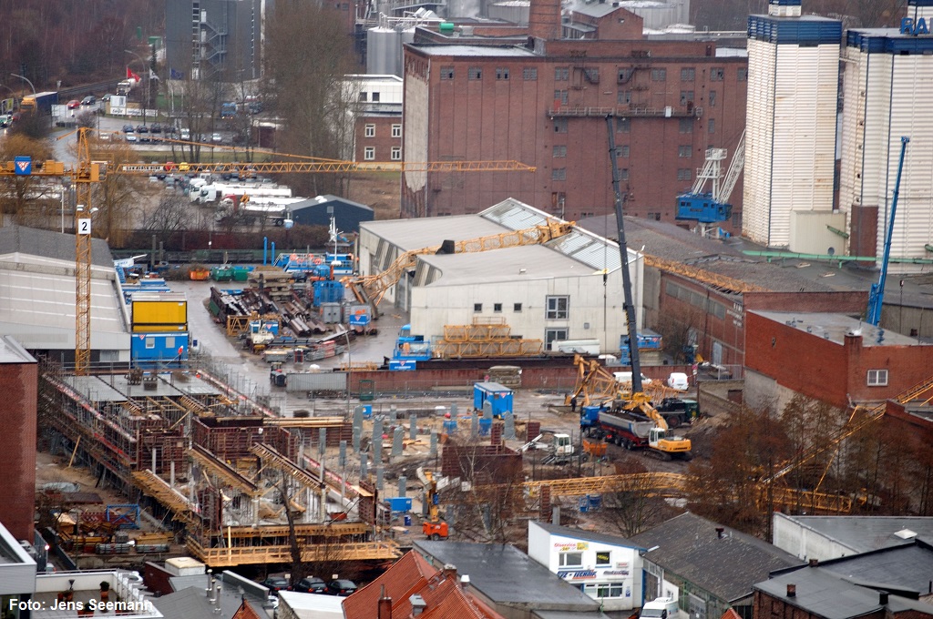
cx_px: 466
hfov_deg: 13.4
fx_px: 3960
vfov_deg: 8.9
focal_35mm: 153
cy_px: 310
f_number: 4.8
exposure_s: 1/200
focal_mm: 102
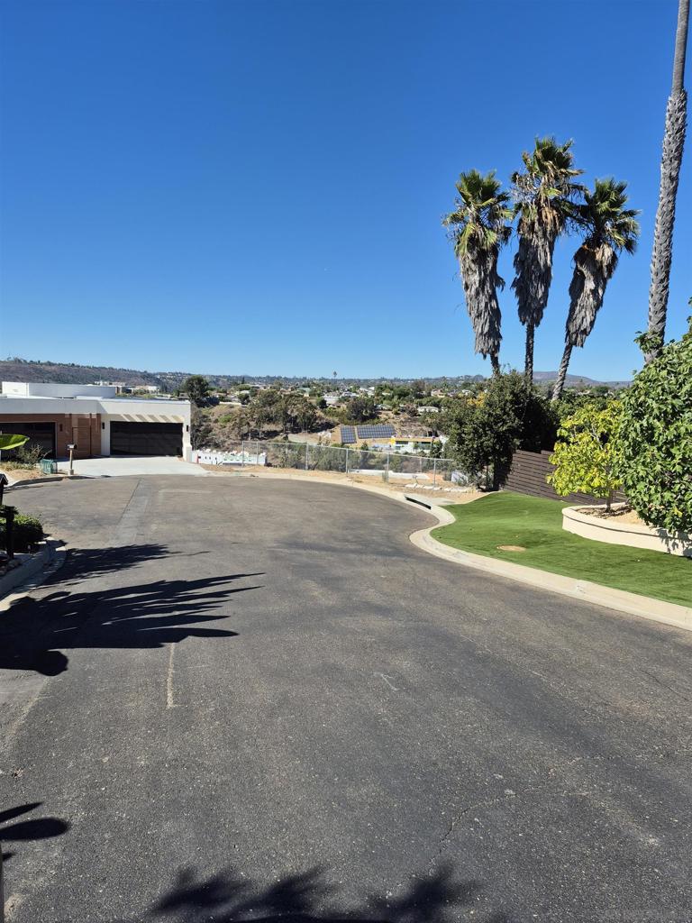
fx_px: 613
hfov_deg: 58.9
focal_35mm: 23
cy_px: 462
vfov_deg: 73.9
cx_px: 346
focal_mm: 5.4
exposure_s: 1/1724
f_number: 1.8
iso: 25
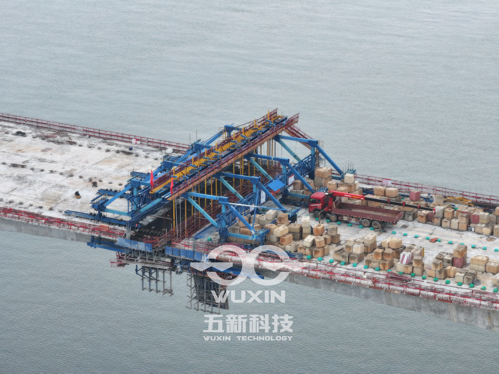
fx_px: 2393
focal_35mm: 166
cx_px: 250
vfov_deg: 8.9
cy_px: 187
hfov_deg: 11.9
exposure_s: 1/100
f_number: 3.4
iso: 100
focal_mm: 30.71
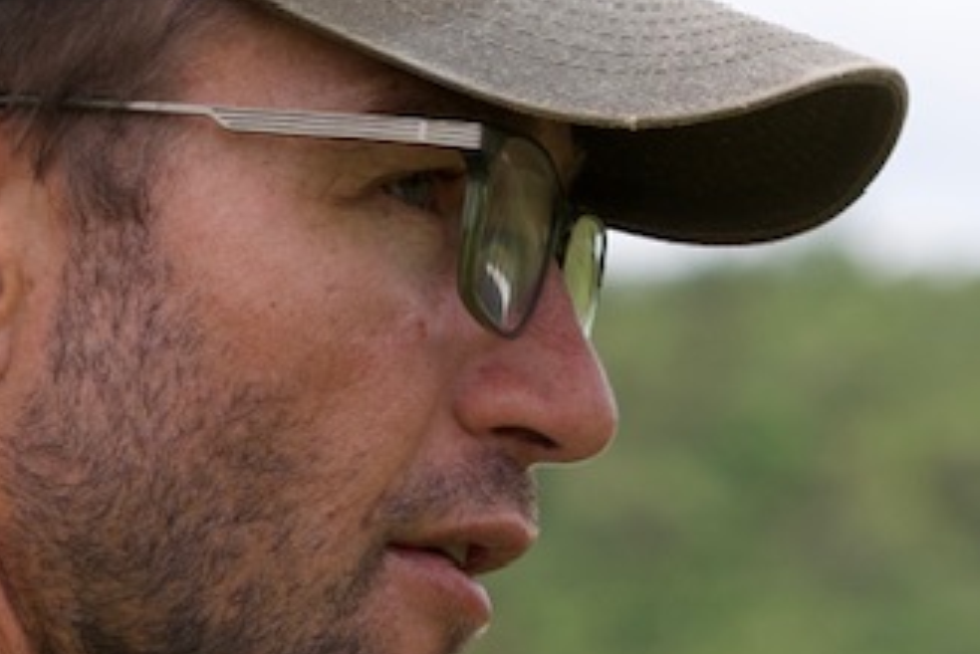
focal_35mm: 632
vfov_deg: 2.2
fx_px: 17211
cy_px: 1200
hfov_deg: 3.3
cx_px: 1219
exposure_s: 1/400
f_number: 5
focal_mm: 90
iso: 100
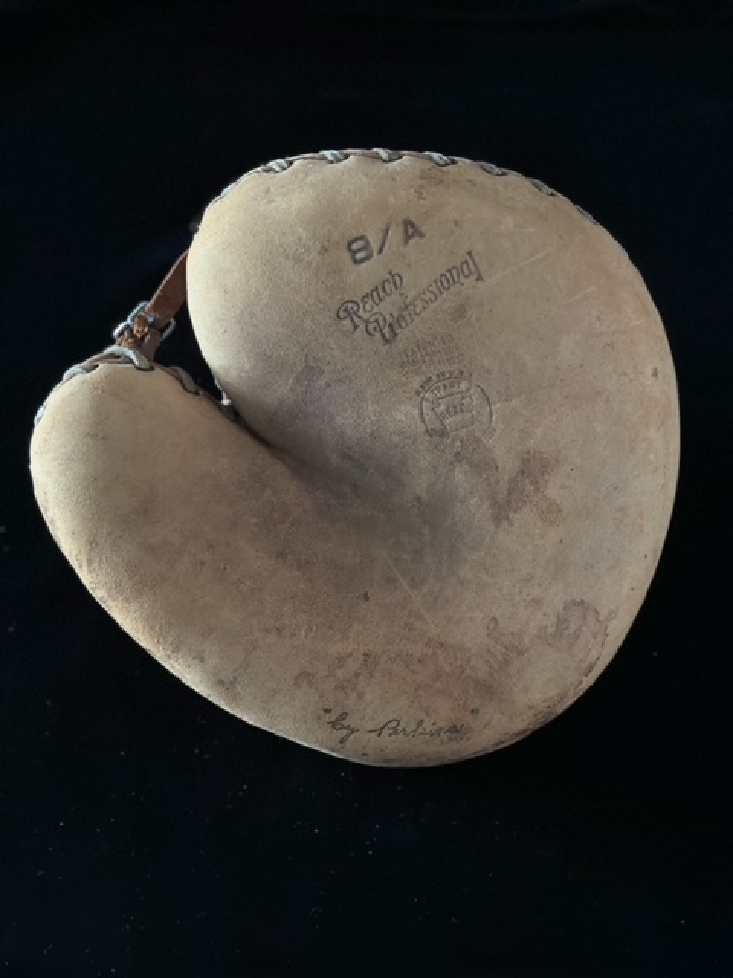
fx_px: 1355
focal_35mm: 48
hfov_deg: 30.3
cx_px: 366
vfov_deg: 39.7
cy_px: 489
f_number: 1.78
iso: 500
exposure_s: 1/40
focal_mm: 6.86
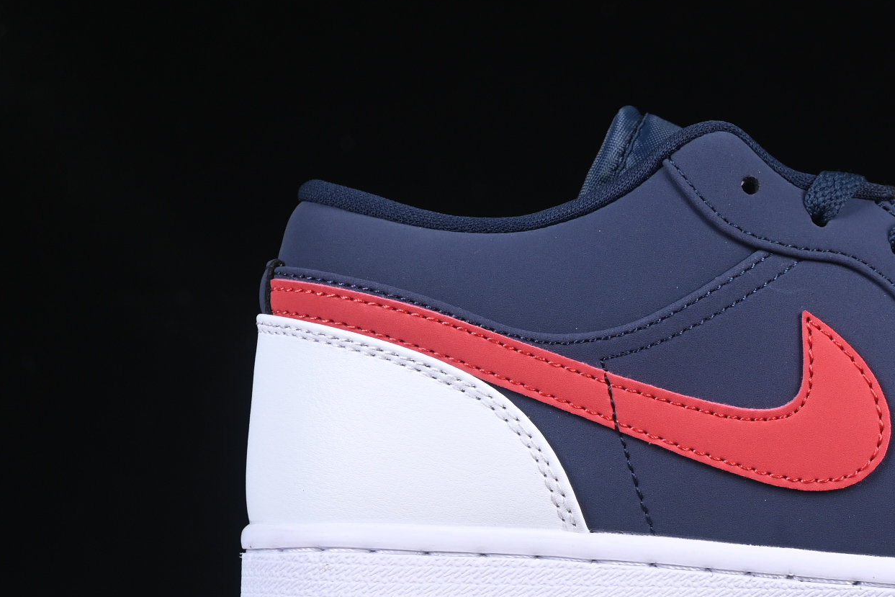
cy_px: 266
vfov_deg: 8.2
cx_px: 896
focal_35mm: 168
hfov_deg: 12.1
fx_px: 4177
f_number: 6.3
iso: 160
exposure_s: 1/60
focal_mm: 50
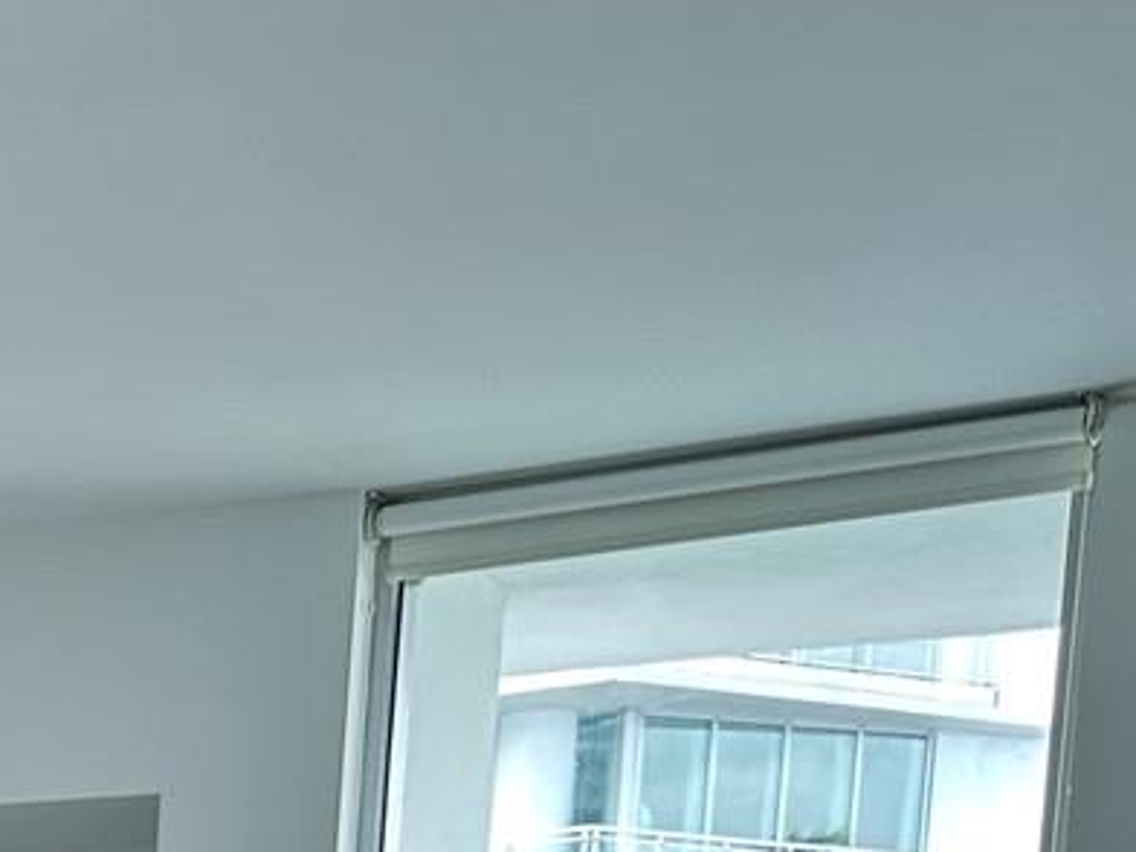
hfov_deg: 16.6
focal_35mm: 98
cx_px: -936
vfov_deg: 13.2
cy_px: 1666
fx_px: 3216
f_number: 1.78
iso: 80
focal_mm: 6.86
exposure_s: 1/121
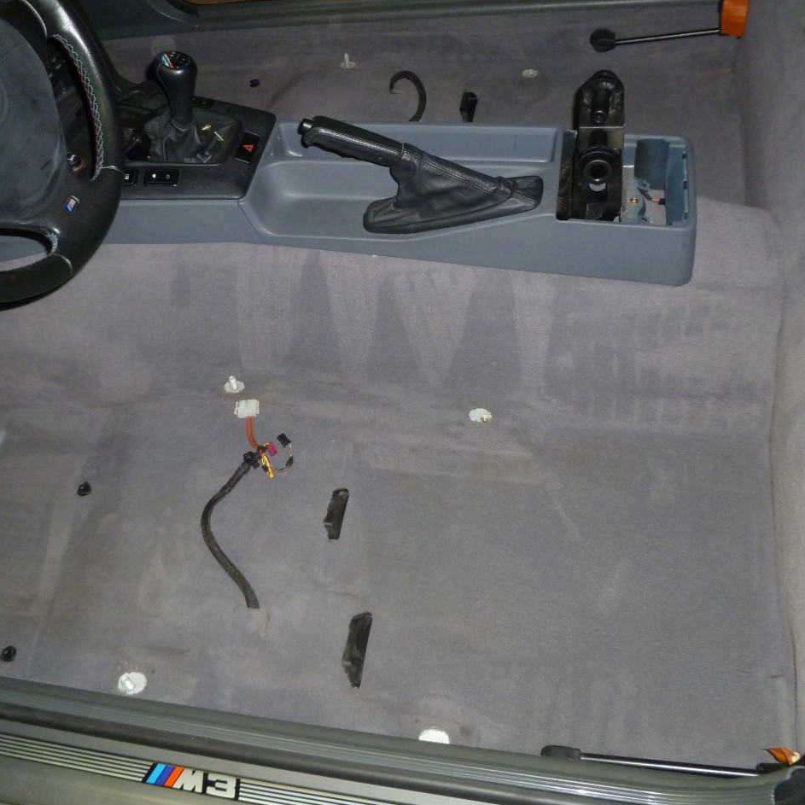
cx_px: 341
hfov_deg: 48.3
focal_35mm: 34
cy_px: 393
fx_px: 895
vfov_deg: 48.4
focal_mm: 5
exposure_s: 1/30
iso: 250
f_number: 3.3
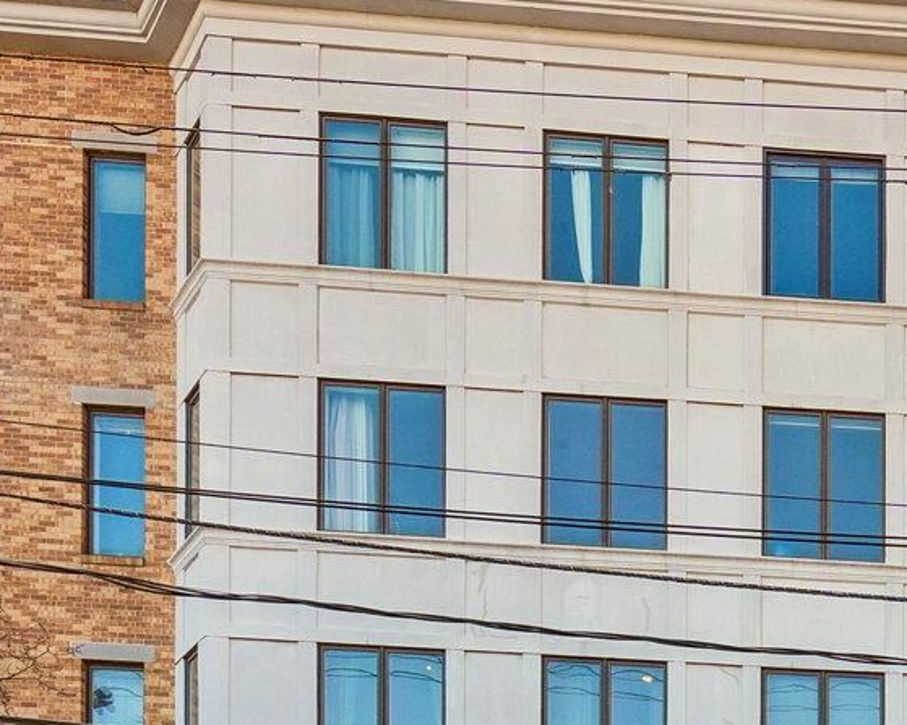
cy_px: 750
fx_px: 1476
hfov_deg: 28.9
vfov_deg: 26.0
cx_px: 1128
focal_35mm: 55
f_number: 8
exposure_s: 1/200
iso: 400
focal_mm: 16
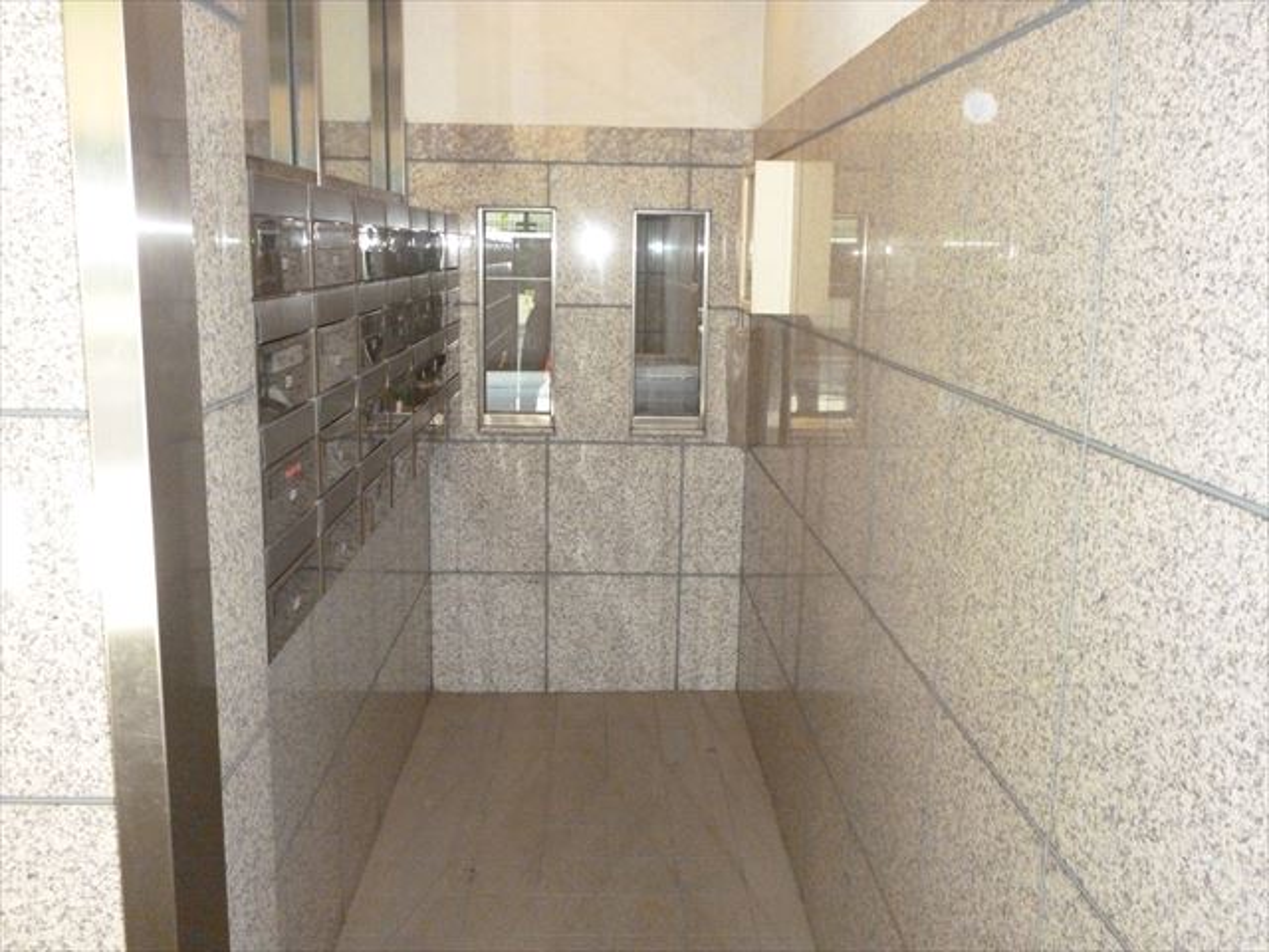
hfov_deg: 56.8
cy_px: 476
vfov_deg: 44.2
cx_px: 634
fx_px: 1173
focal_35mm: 32
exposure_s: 1/60
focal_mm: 5.7
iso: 1000
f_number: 3.3
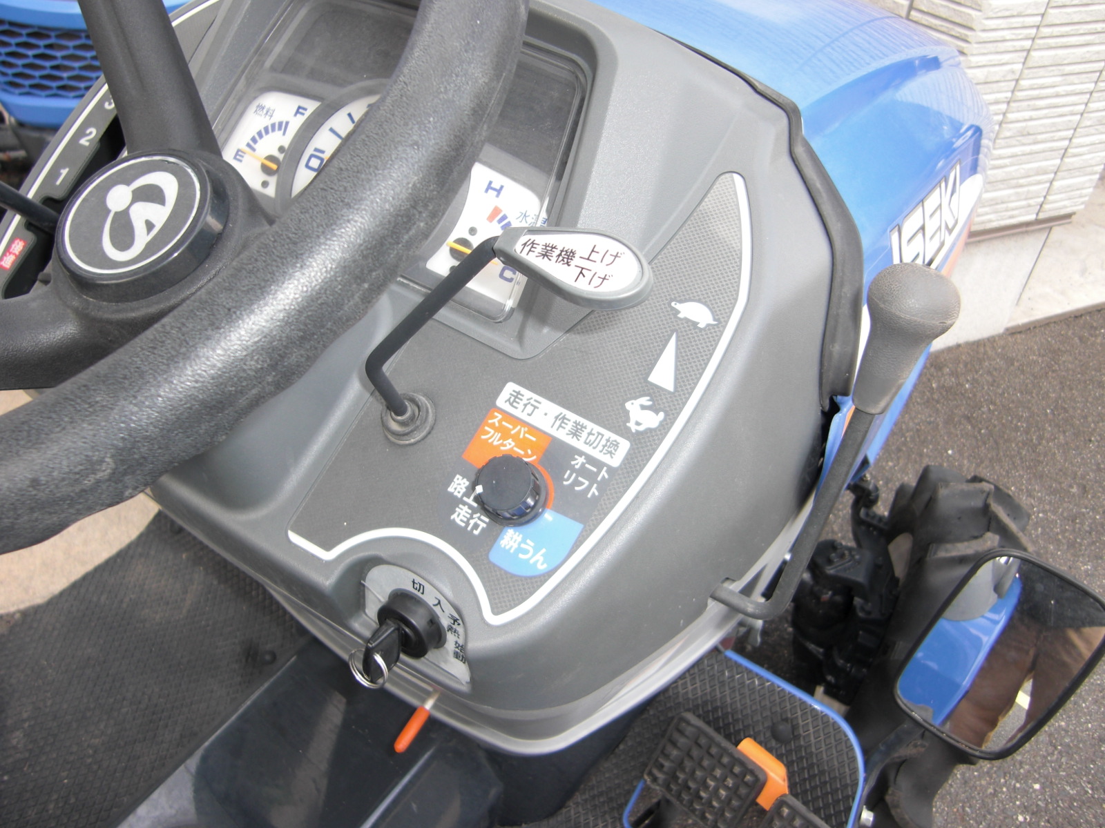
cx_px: 552
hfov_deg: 63.4
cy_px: 414
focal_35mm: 28
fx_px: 894
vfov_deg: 49.7
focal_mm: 4.9
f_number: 2.6
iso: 50
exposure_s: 1/60
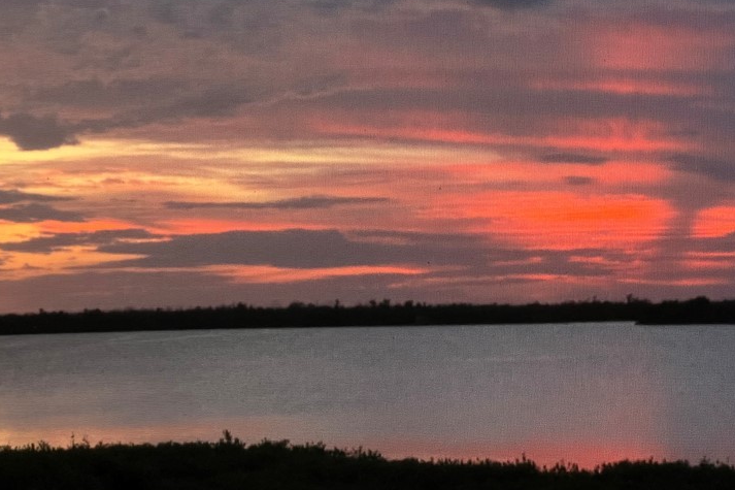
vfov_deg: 11.9
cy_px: 135
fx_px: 2347
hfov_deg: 17.8
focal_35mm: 115
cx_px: 475
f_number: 2.8
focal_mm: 9
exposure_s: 1/60
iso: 500
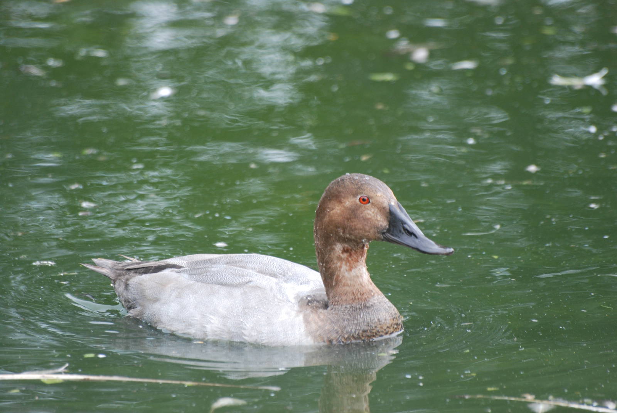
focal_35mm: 450
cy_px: 206
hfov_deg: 4.6
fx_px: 7722
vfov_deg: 3.1
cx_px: 308
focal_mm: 300
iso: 400
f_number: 5.6
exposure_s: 1/250
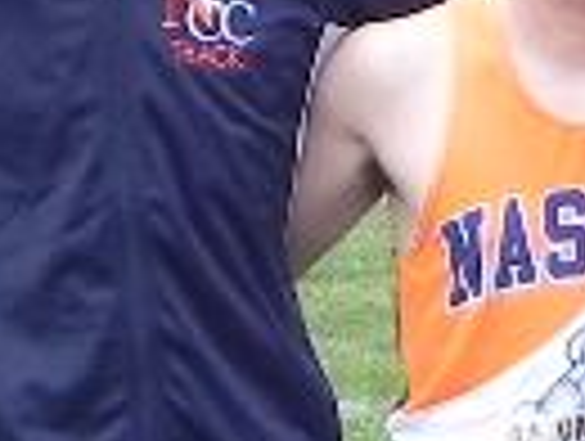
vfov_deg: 5.1
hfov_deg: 6.8
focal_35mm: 291
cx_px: 626
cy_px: 544
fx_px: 4927
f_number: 5
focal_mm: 6.6
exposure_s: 1/211
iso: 160
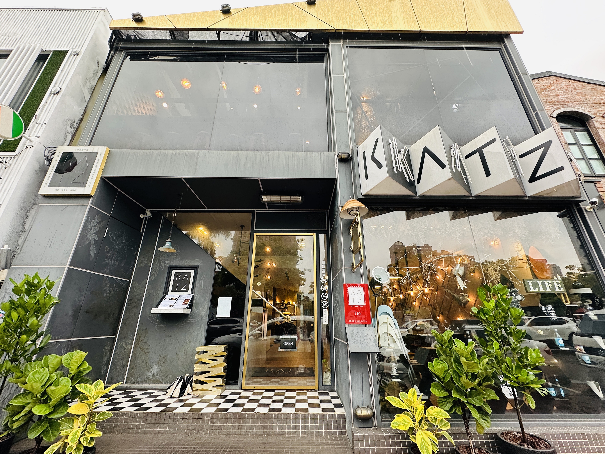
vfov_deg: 85.7
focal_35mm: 14
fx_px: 245
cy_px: 227
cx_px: 302
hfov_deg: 102.1
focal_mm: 2.22
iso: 200
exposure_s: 1/120
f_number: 2.2
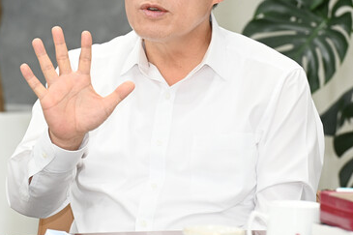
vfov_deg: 4.5
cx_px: 147
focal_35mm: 304
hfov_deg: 6.8
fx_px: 2979
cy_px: 45
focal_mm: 185
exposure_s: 1/250
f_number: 7.1
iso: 2500
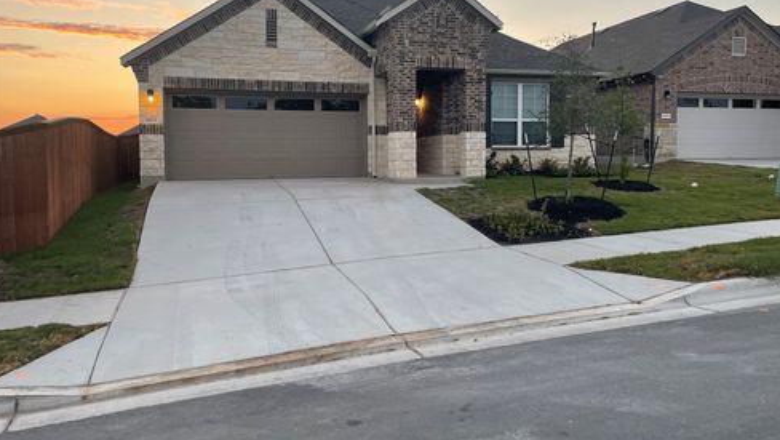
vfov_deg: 40.1
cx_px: 390
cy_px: 180
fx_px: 600
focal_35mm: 29
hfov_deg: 66.0
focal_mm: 4.2
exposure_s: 1/121
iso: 50
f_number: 1.6
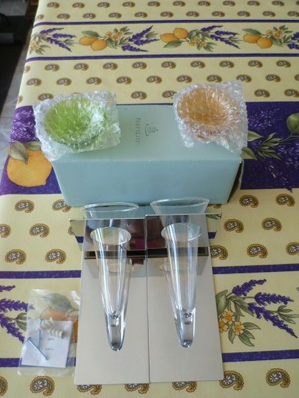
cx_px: 150
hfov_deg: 44.2
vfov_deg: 56.8
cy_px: 199
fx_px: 369
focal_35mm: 32
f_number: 3
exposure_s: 1/30
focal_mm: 5.7
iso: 80
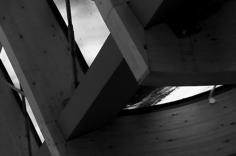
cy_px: 94
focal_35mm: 98
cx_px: -141
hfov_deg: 18.1
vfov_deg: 13.9
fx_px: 641
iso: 100
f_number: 5
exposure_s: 1/60
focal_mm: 18
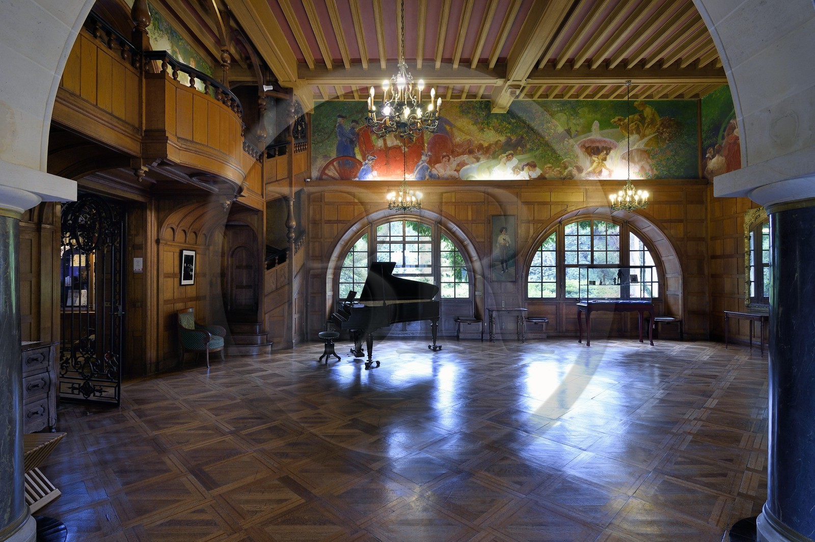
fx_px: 407
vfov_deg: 67.3
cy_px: 271
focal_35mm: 18
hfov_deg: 90.0
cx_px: 408
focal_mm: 18
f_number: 9
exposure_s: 1/4
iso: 400
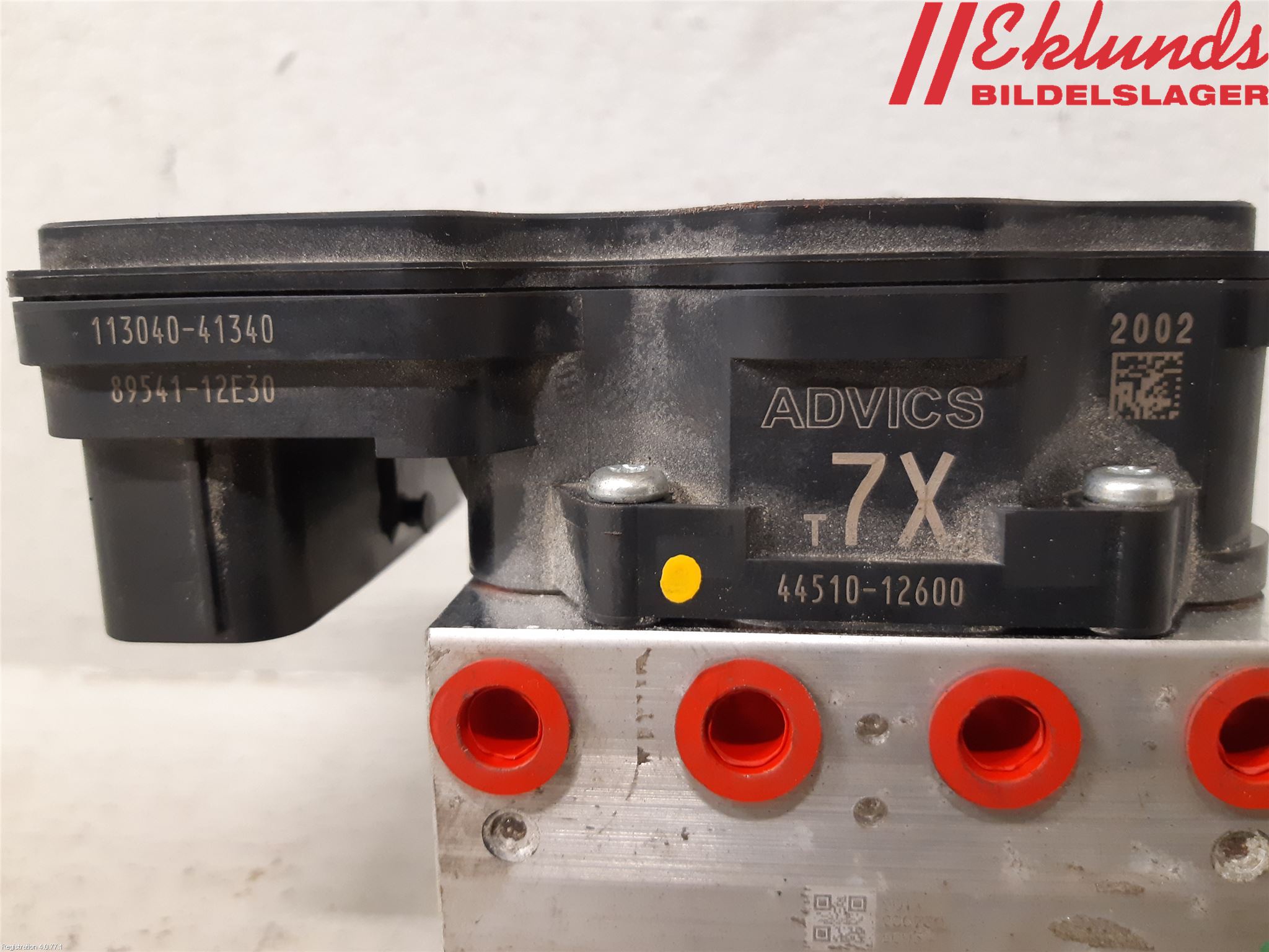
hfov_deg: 67.3
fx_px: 953
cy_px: 476
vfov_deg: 53.1
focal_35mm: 26
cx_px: 634
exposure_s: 1/25
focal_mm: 3.93
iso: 250
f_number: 1.7
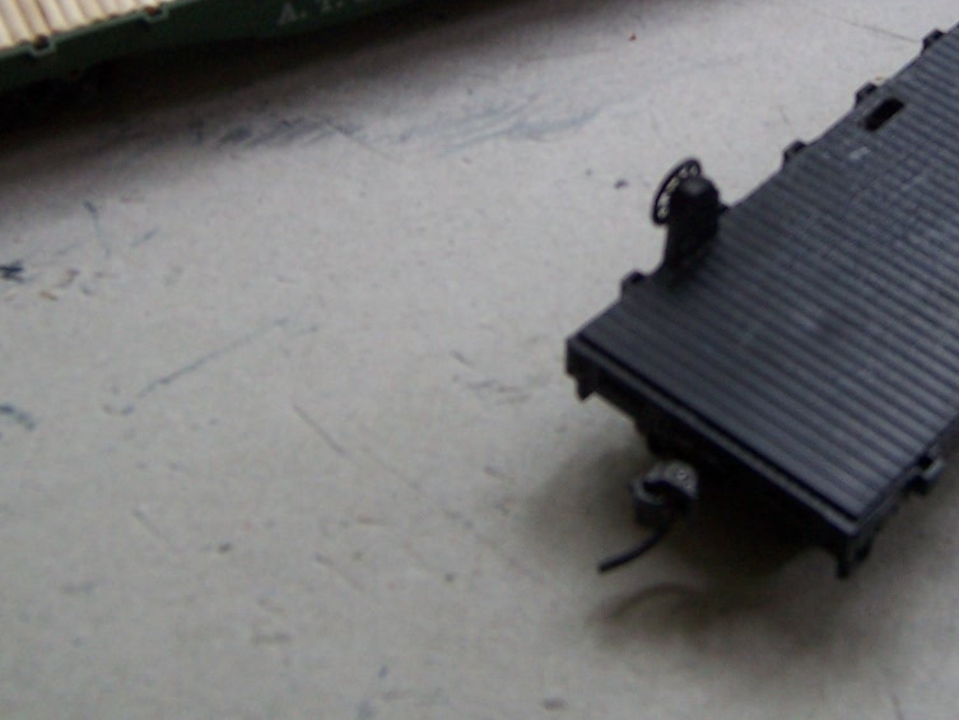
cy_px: 134
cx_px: 632
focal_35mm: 68
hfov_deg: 28.4
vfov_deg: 21.3
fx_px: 1884
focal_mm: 5.5
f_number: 3.4
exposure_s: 1/60
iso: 80
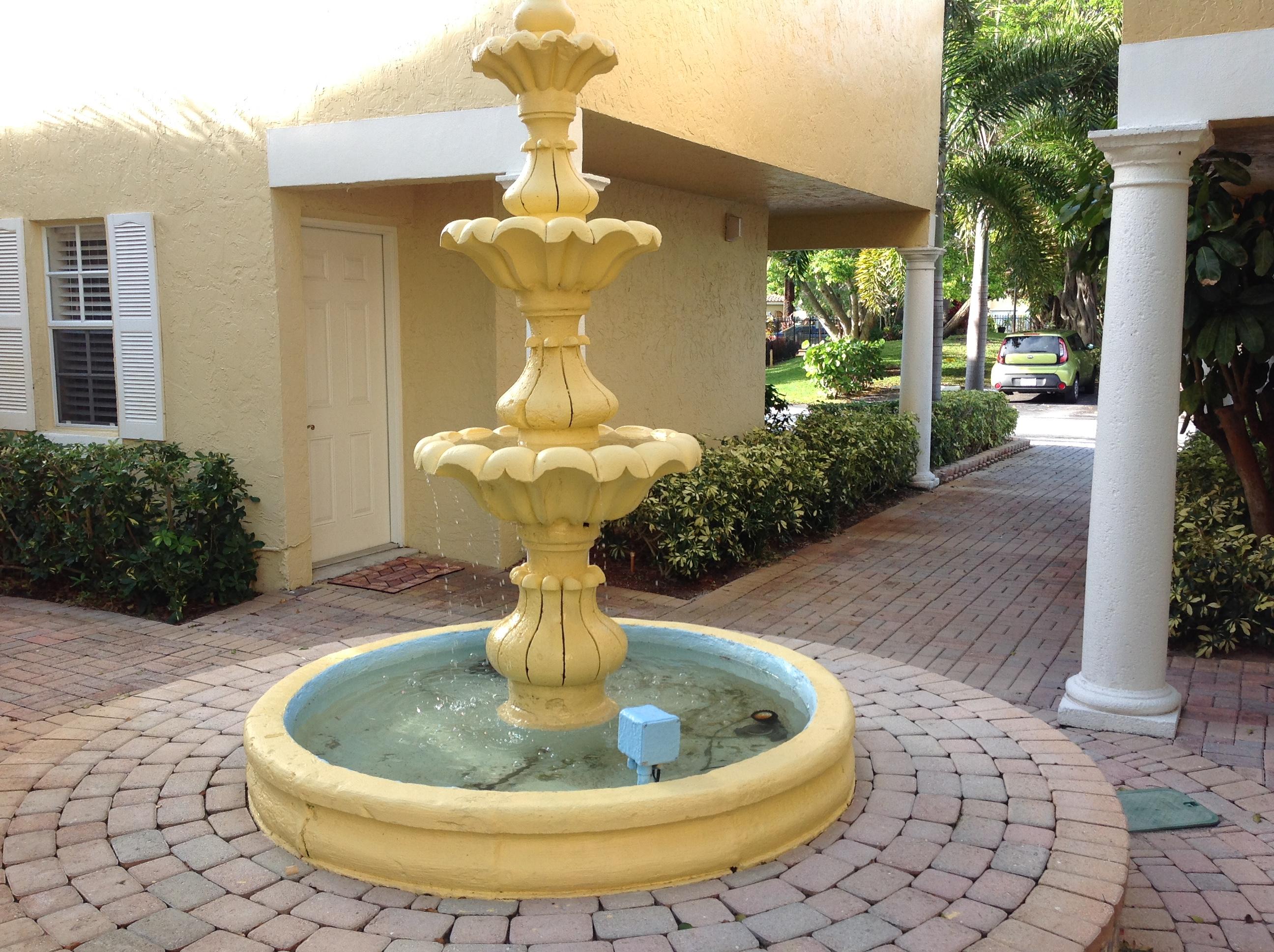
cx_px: 637
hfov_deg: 52.7
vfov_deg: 40.6
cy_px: 476
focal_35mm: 35
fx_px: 1286
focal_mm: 4.28
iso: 50
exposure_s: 1/232
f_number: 2.4
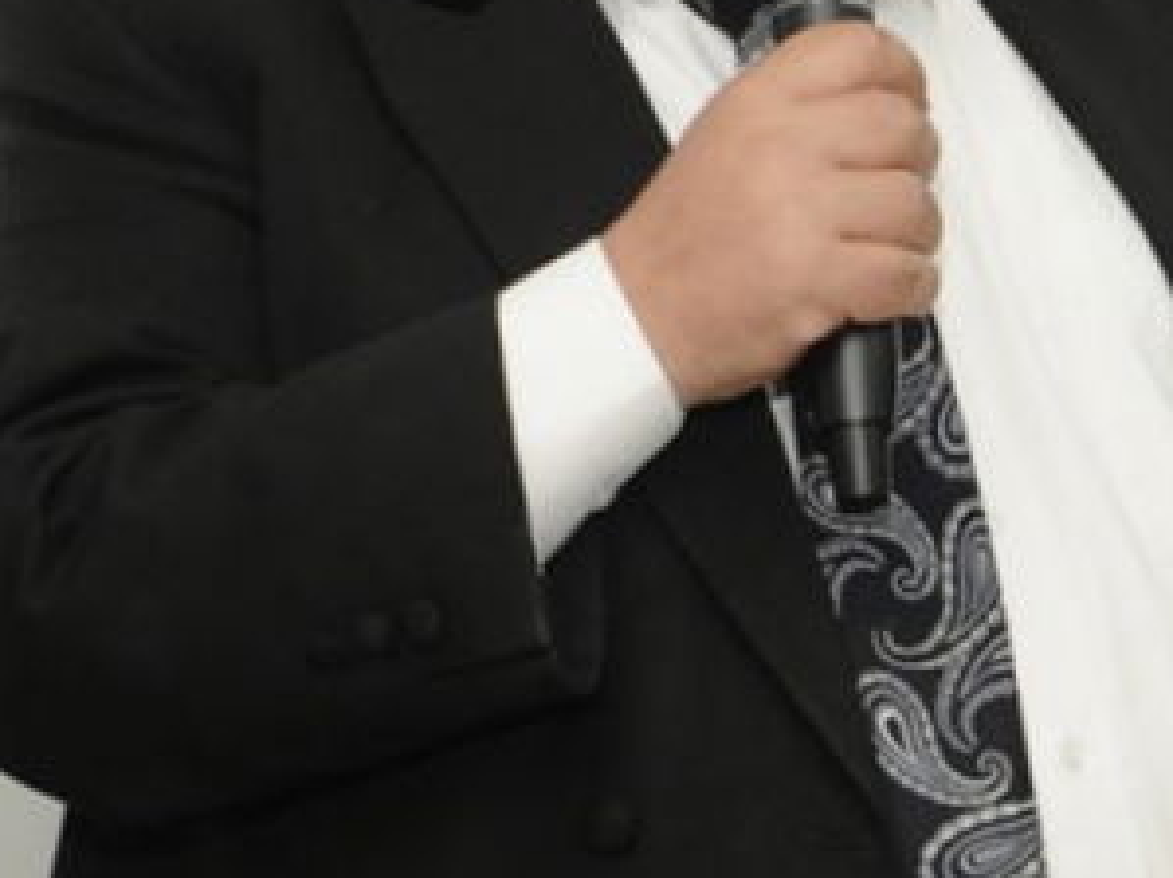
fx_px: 7316
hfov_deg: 9.1
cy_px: 543
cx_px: 1106
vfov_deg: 6.9
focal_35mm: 216
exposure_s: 1/125
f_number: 5
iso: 800
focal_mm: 48
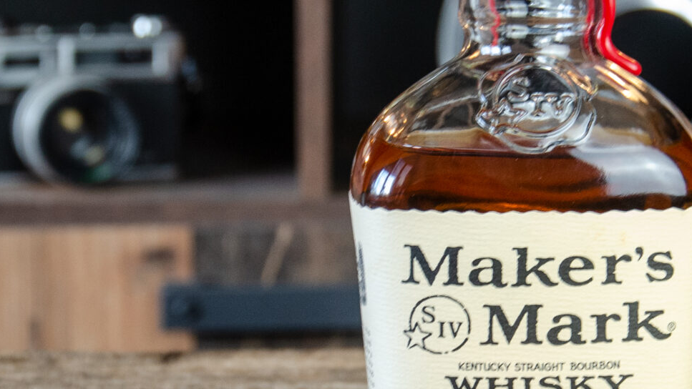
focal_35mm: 216
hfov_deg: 10.0
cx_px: 507
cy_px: 132
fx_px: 3964
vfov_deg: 5.6
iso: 800
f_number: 5
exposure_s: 1/30
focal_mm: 52
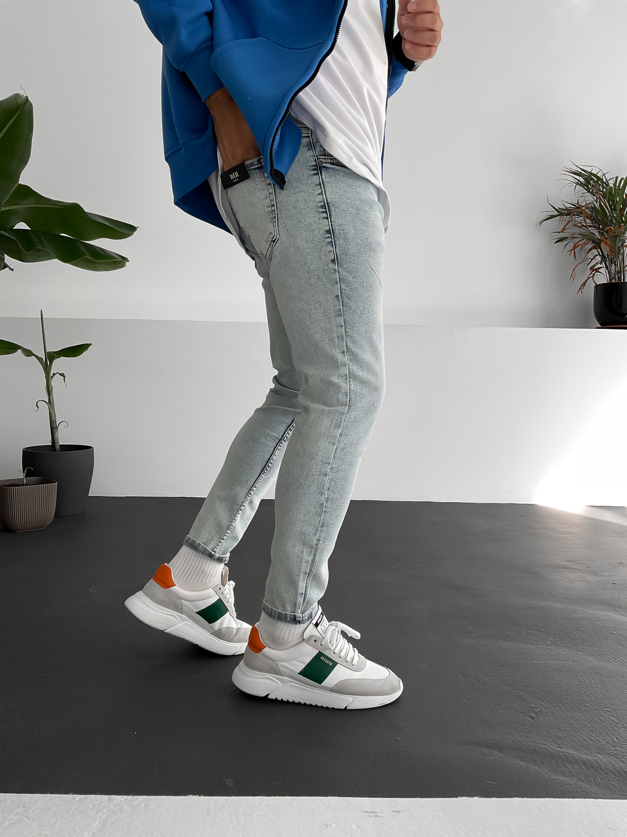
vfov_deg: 61.7
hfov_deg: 48.2
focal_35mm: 29
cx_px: 314
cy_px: 418
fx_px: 700
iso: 16
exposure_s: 1/120
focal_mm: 3
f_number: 1.8
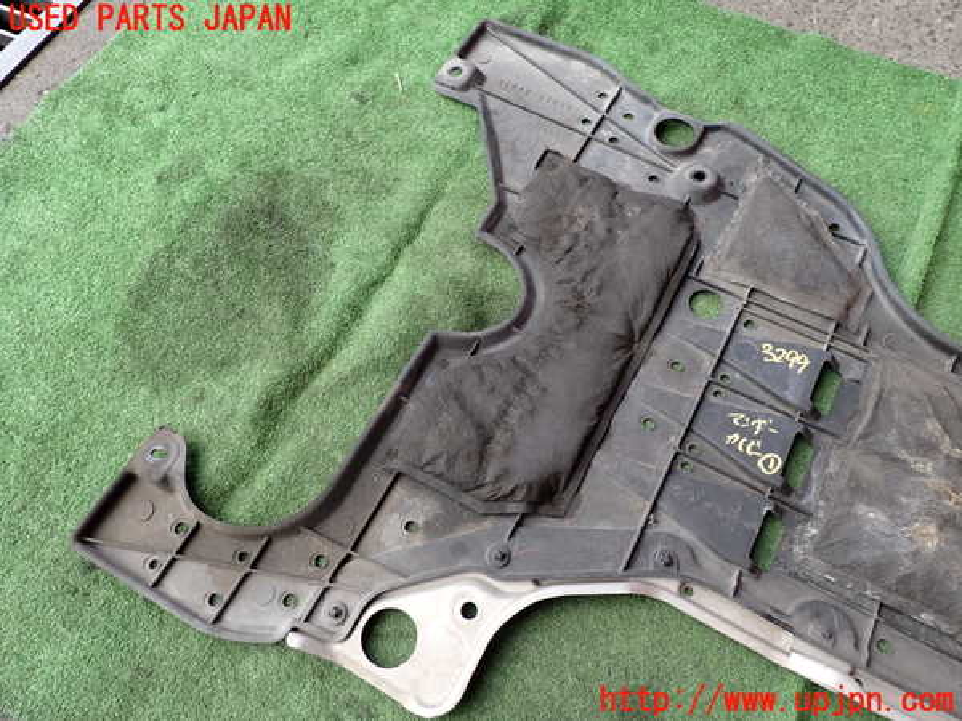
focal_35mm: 25
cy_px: 360
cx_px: 481
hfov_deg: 69.4
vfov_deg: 54.9
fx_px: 695
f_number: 2.8
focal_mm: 4.5
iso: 100
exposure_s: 1/250
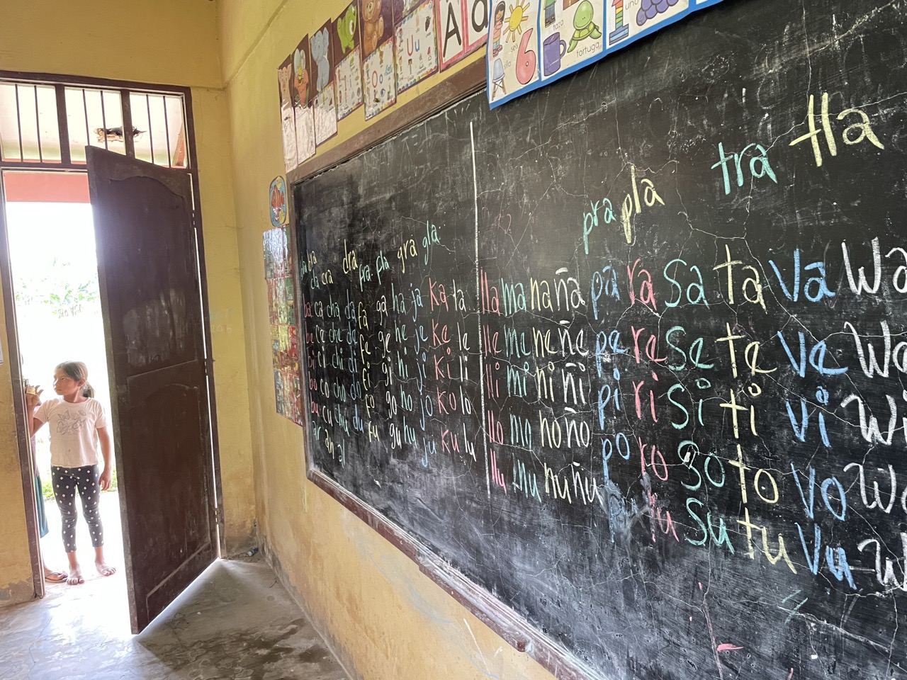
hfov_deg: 67.3
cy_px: 340
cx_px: 454
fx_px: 681
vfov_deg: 53.1
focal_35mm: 26
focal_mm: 4.2
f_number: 1.6
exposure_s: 1/60
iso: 500
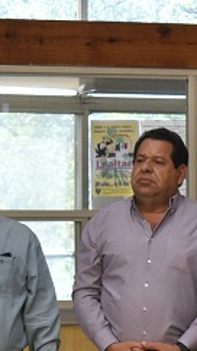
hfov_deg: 4.2
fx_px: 2610
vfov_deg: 7.7
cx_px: 530
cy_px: 353
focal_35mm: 280
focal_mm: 48
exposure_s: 1/60
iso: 400
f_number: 6.3
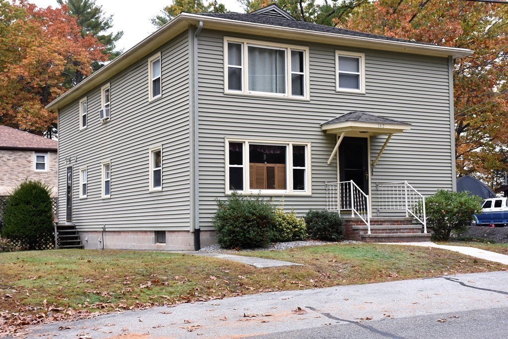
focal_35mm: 51
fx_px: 720
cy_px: 170
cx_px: 254
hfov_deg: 38.9
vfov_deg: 26.5
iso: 800
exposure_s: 1/400
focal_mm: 34
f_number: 8
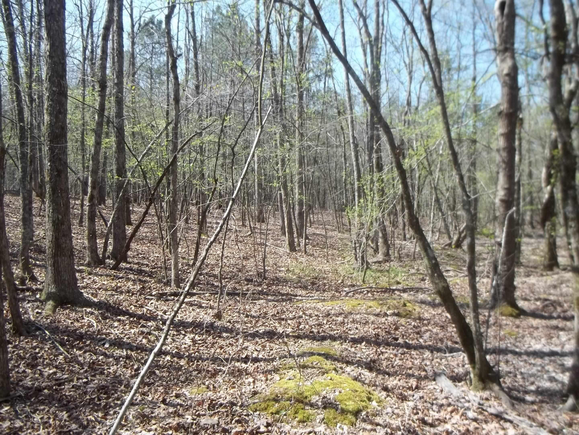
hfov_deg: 55.4
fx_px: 552
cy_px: 218
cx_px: 290
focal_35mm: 33
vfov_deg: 42.9
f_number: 3.3
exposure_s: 1/250
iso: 64
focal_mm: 5.9
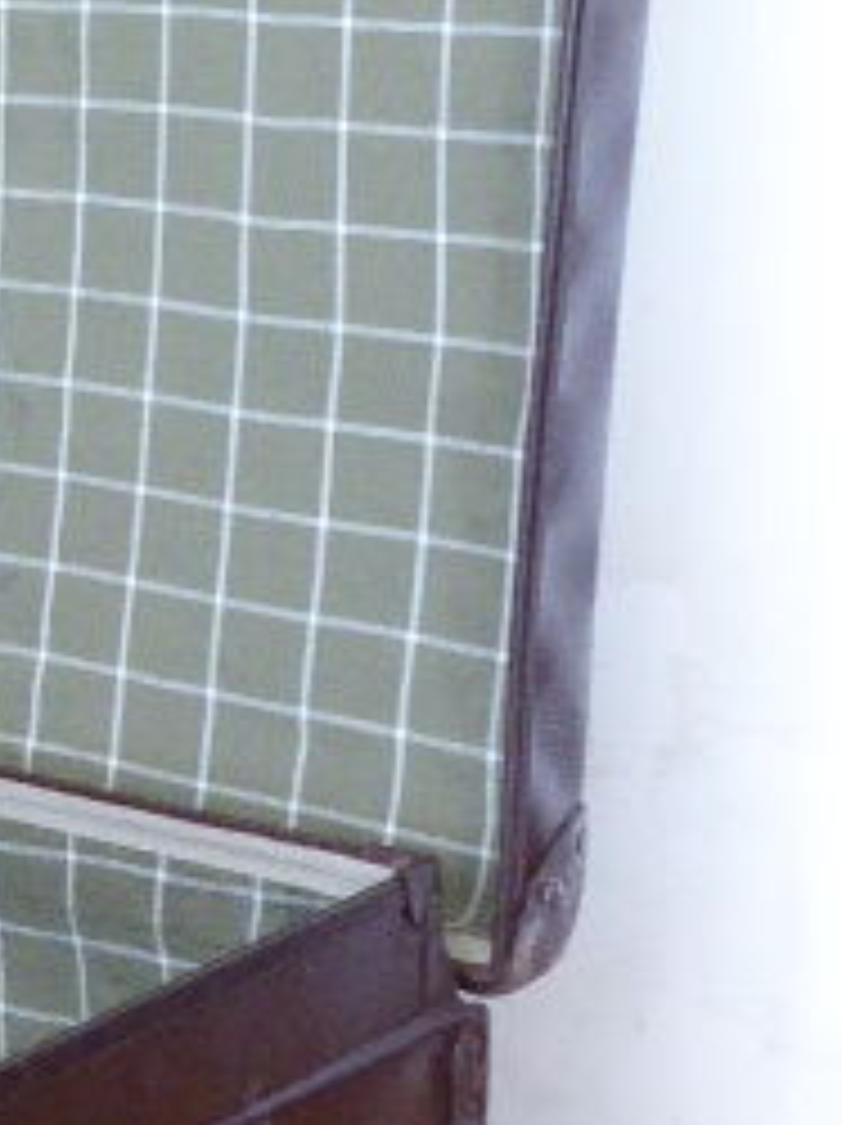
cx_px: -234
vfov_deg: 19.6
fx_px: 3249
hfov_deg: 14.2
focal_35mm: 100
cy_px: 792
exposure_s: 1/25
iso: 400
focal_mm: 6.7
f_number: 3.7
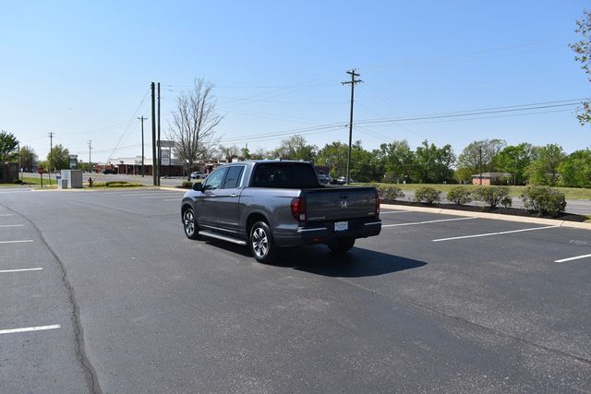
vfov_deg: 48.0
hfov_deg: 67.4
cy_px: 197
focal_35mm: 27
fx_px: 443
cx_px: 296
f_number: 8
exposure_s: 1/250
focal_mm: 18
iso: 100
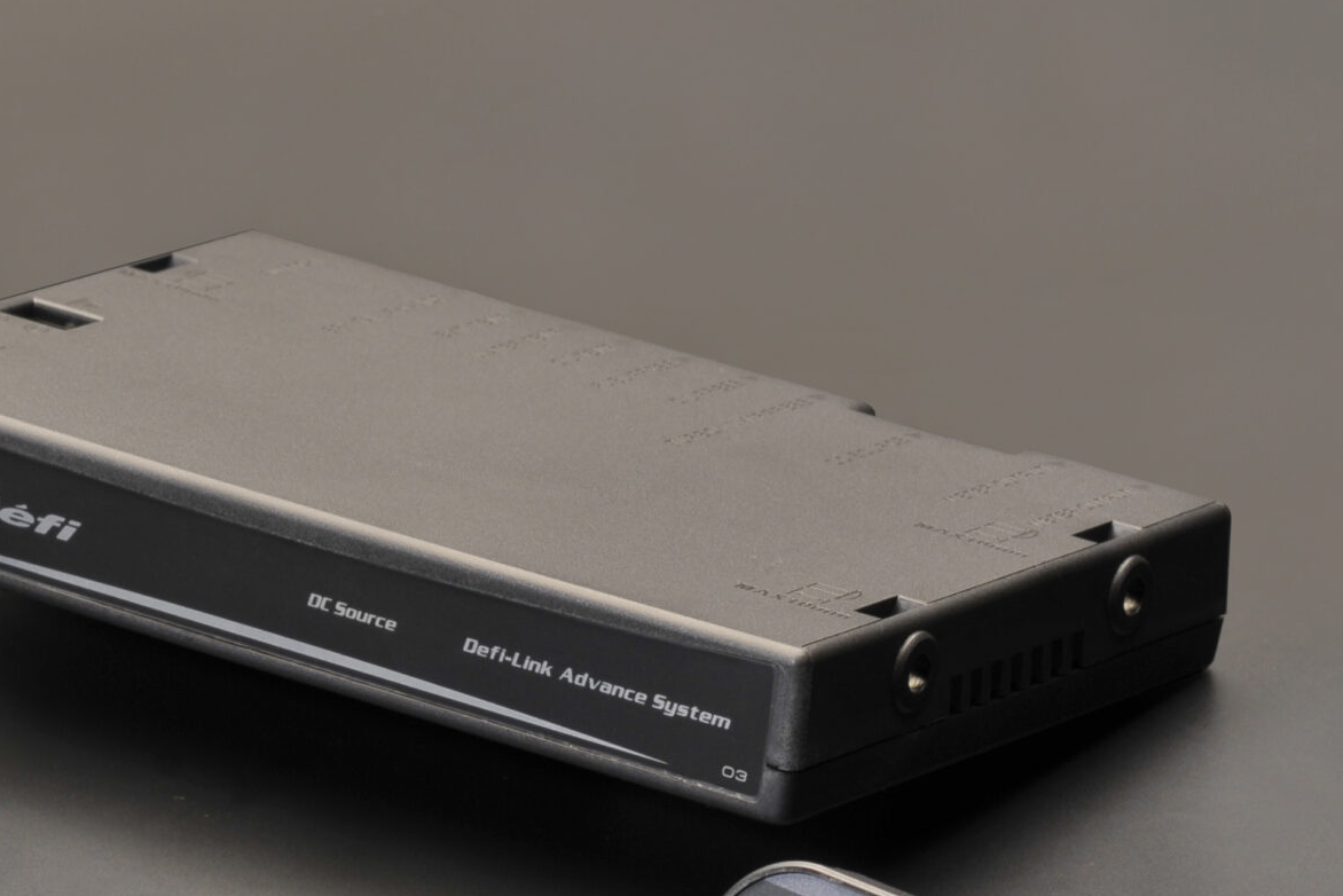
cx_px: -61
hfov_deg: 7.4
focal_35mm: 278
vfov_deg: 4.9
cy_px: 556
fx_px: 10376
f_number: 13
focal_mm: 85
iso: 100
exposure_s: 1/2
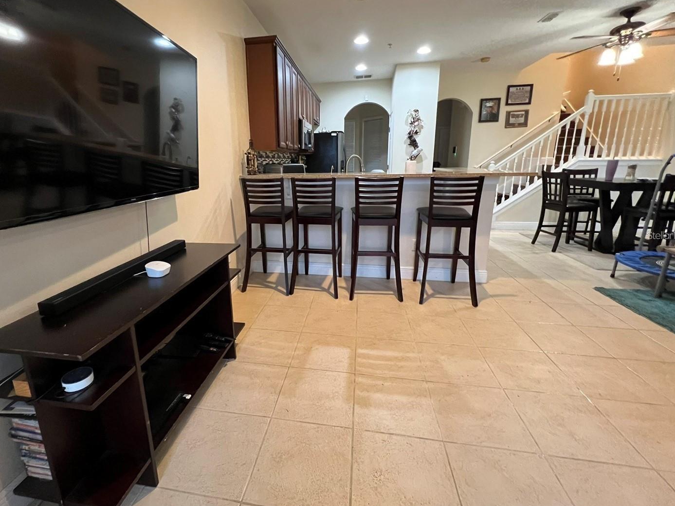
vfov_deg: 81.6
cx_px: 304
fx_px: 292
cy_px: 235
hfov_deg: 97.9
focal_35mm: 15
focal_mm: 1.57
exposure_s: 1/60
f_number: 1.8
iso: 800
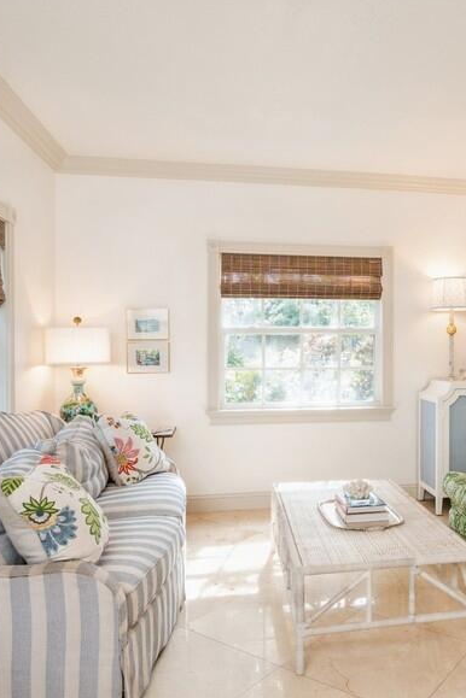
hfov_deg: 44.8
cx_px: 353
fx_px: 544
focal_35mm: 28
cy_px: 347
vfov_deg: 65.5
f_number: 8
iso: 200
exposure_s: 1/6
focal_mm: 12
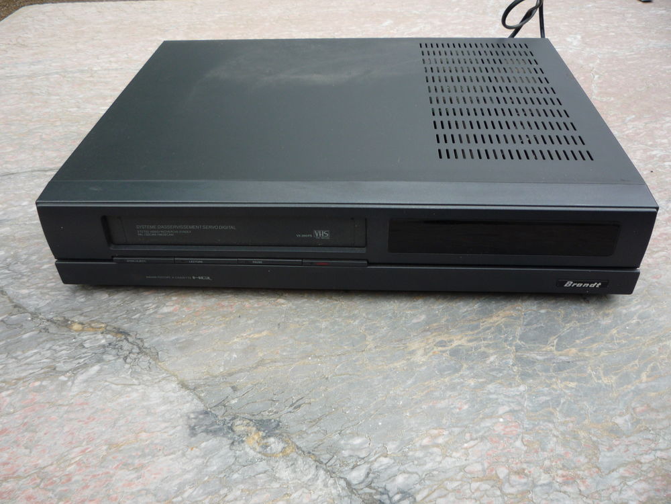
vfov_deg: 46.8
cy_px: 252
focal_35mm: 30
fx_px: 582
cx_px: 336
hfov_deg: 60.0
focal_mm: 5.2
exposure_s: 1/160
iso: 100
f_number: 4
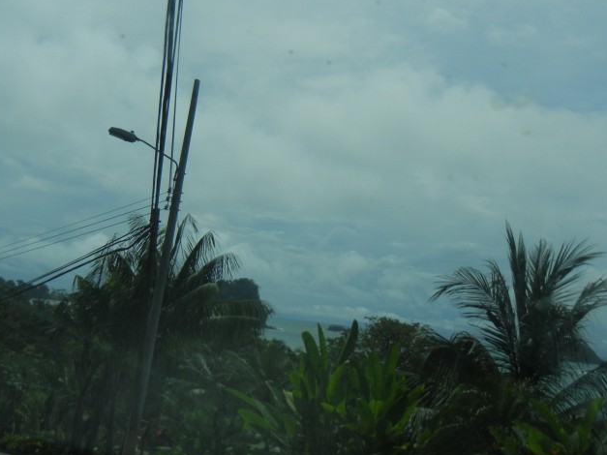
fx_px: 859
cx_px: 331
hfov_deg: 38.9
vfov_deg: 29.7
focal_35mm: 49
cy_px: 228
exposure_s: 1/1520
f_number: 7
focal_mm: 5.4
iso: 160
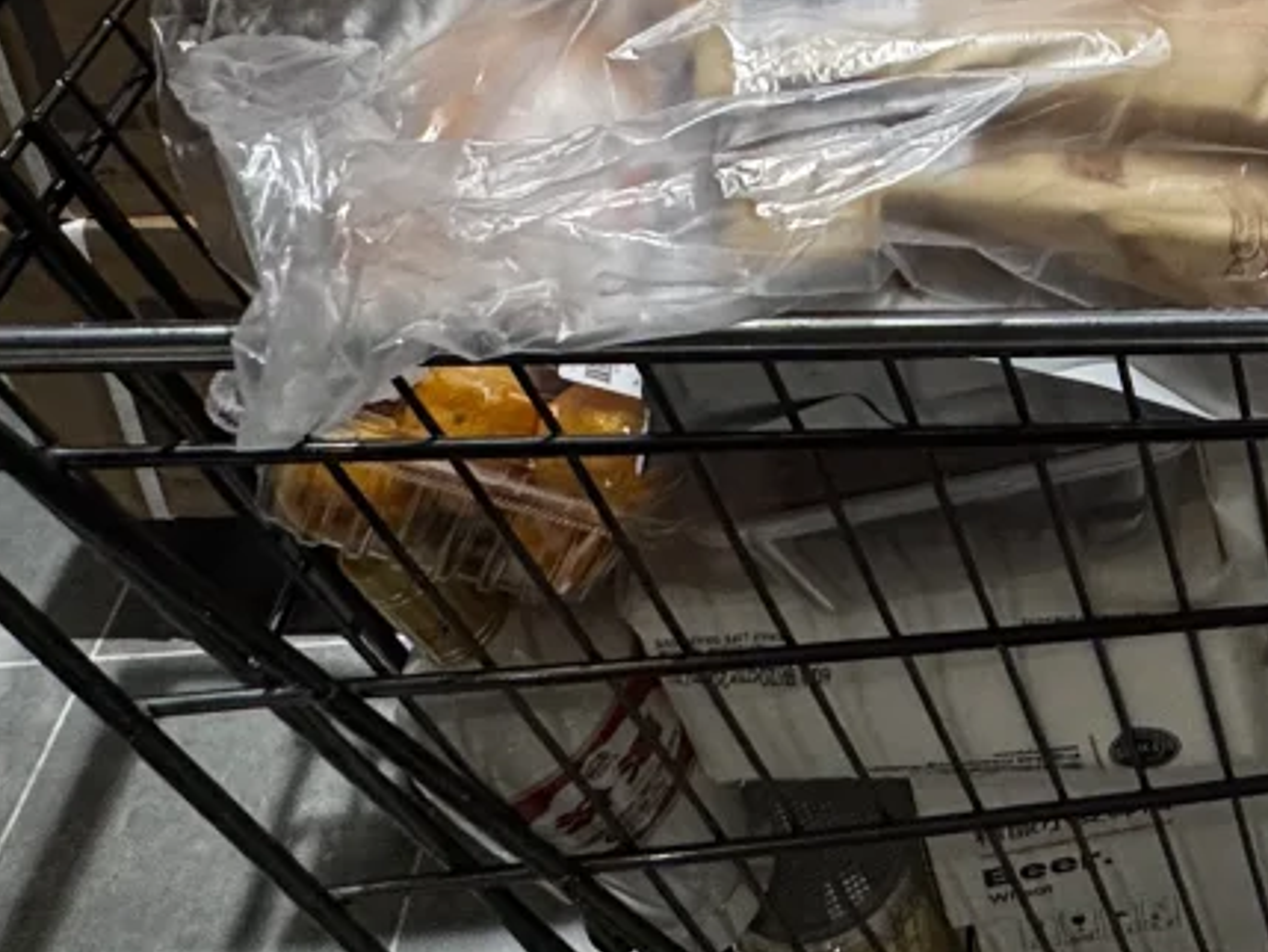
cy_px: -322
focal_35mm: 47
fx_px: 1722
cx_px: 1076
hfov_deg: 38.4
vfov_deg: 25.9
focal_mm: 2.22
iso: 200
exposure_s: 1/100
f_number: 2.2
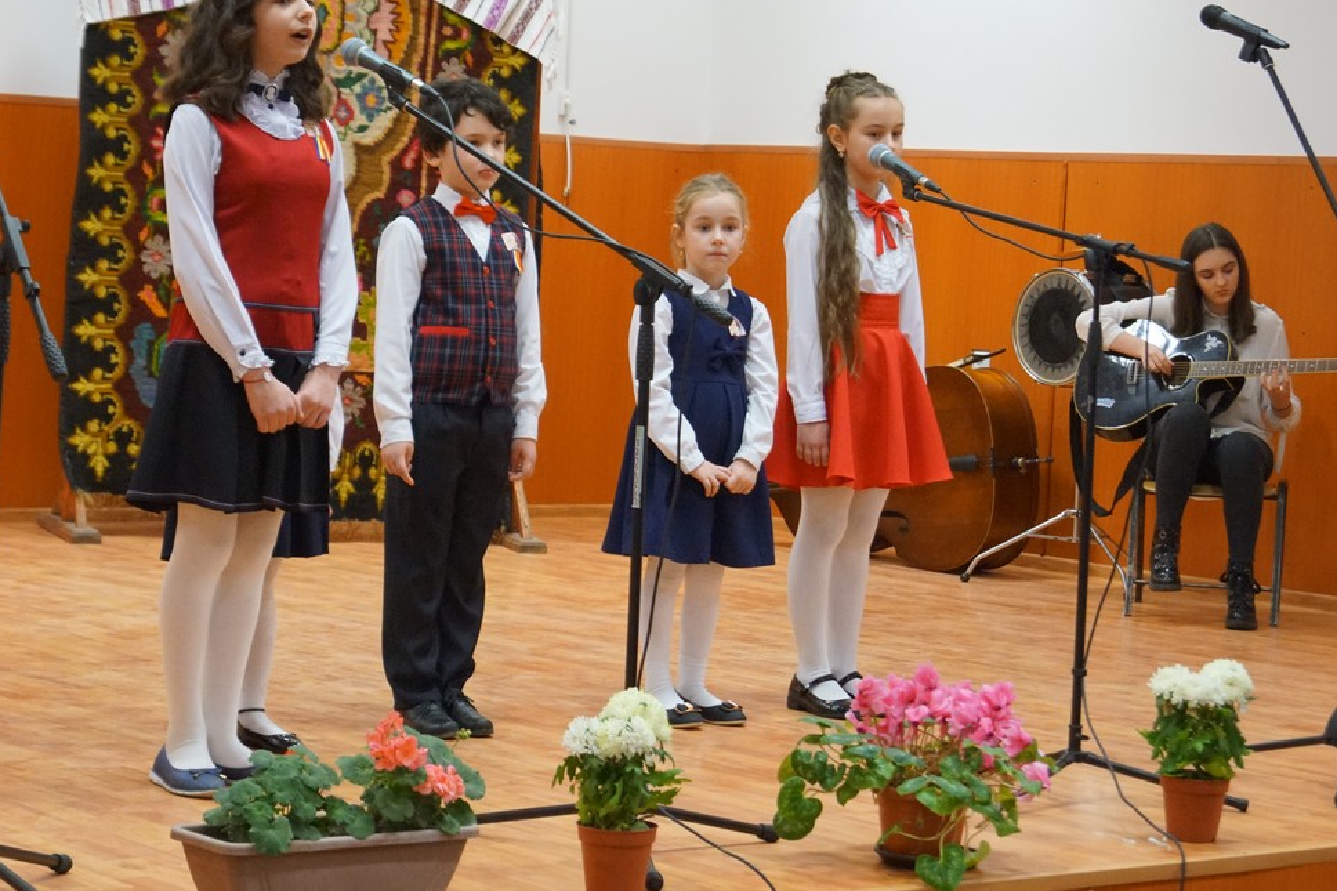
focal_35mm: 93
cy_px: 387
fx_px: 3453
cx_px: 554
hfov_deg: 21.9
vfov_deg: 14.7
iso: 3200
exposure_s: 1/60
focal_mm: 50
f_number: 5.6
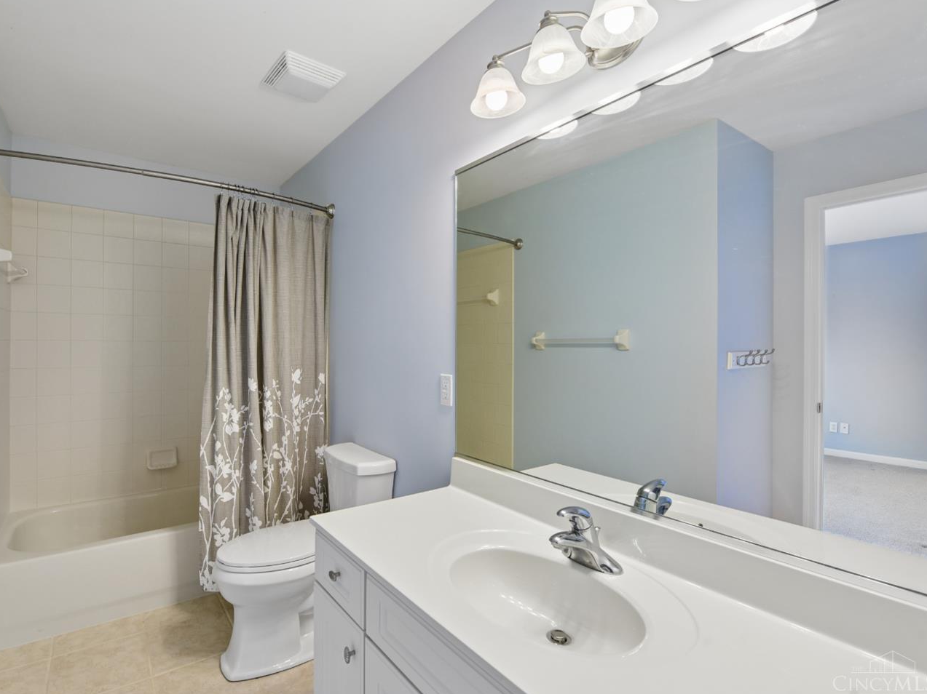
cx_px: 398
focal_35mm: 17
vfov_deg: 74.7
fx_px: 455
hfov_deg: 90.5
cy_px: 345
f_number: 8
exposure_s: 1/25
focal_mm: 15
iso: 400
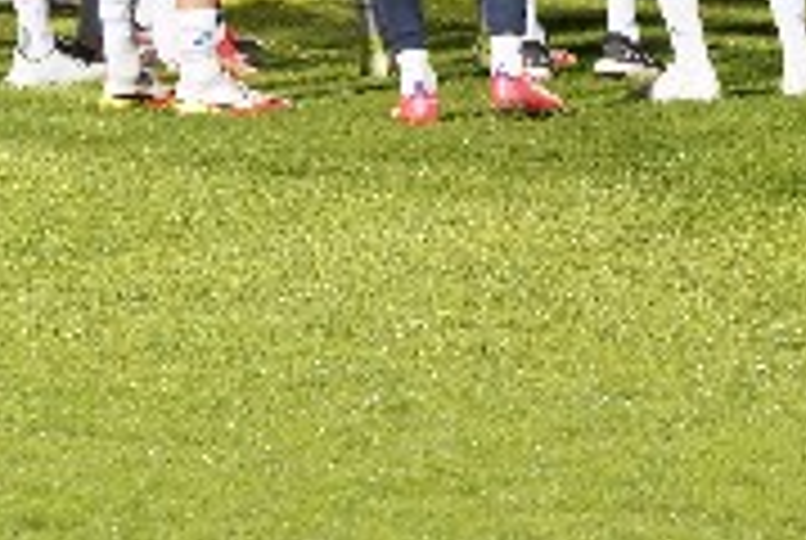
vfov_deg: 3.3
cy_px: -389
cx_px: 738
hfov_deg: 5.0
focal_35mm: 411
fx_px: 9217
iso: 4000
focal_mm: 110
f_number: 4
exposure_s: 1/125
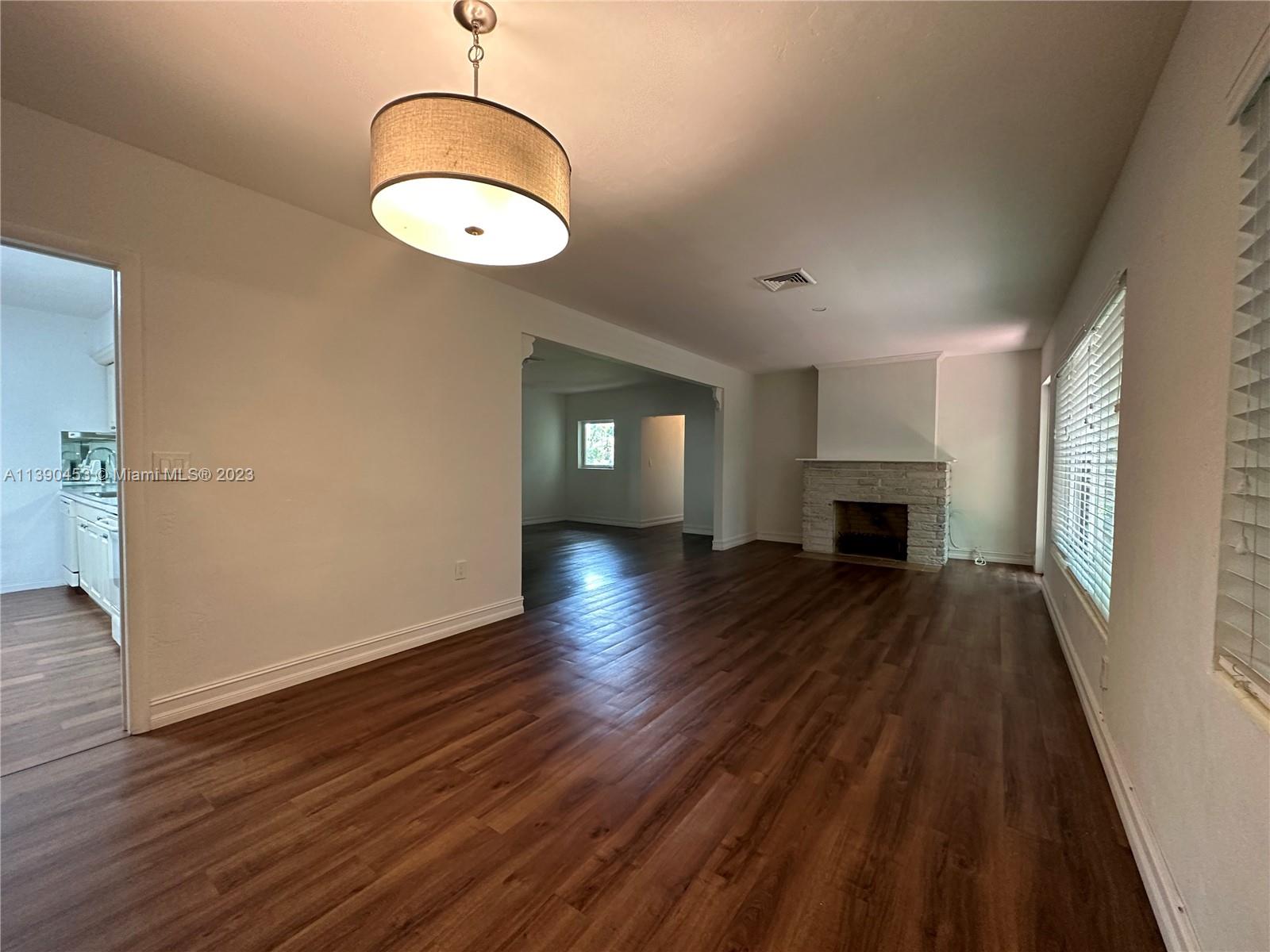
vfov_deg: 85.7
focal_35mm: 14
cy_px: 476
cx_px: 635
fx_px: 514
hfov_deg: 102.1
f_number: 2.2
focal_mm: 2.22
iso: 320
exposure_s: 1/60
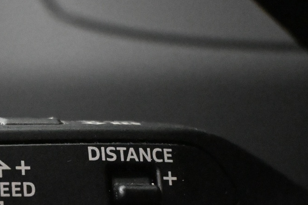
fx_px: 1157
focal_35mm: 135
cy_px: 171
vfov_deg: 10.1
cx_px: 21
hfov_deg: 15.0
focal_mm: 37
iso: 12800
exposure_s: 1/25
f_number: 5.3
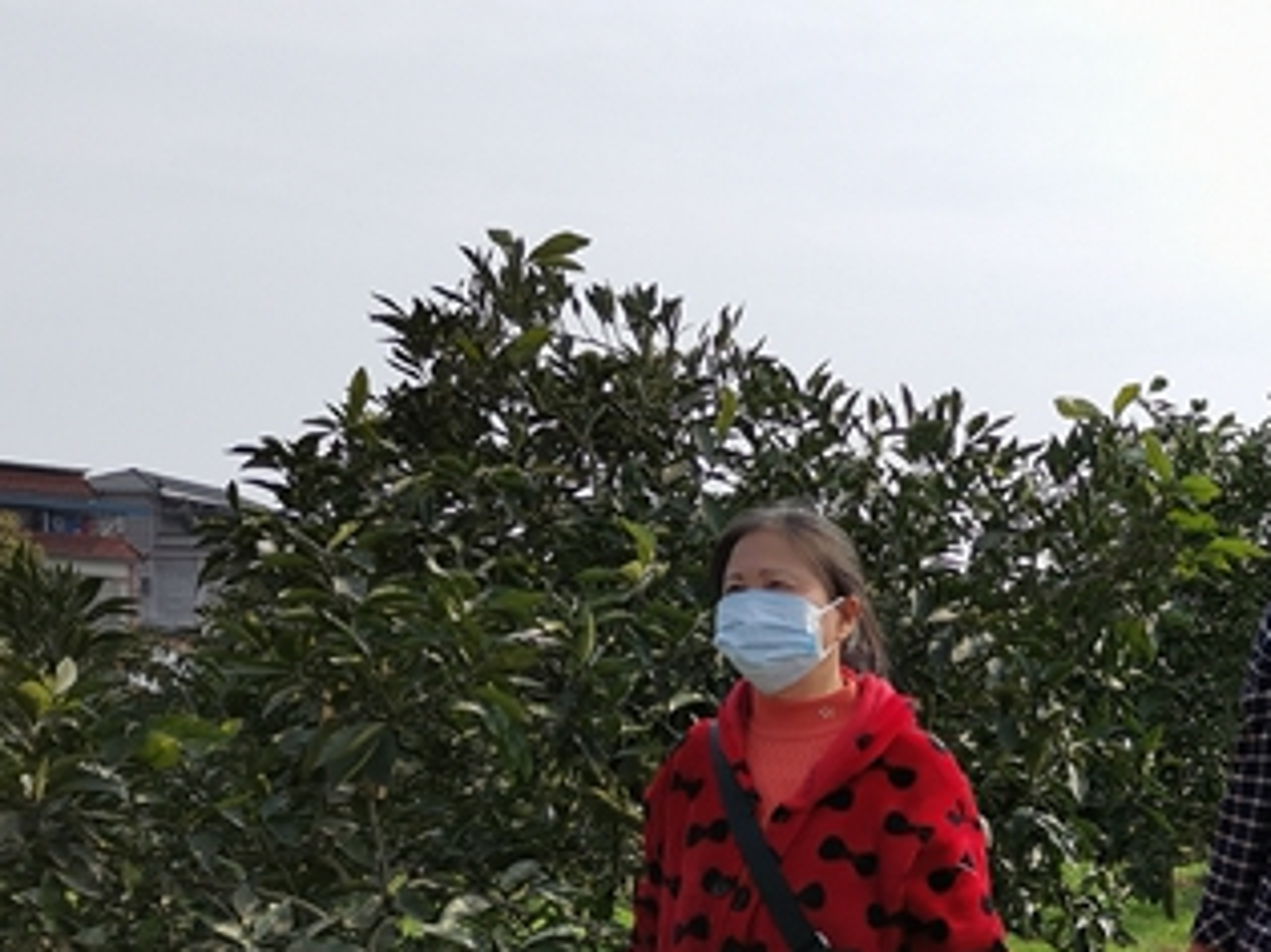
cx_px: 1283
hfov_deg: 30.3
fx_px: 2165
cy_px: 904
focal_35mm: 59
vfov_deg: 23.9
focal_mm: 4.75
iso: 50
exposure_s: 1/1449
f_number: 1.8
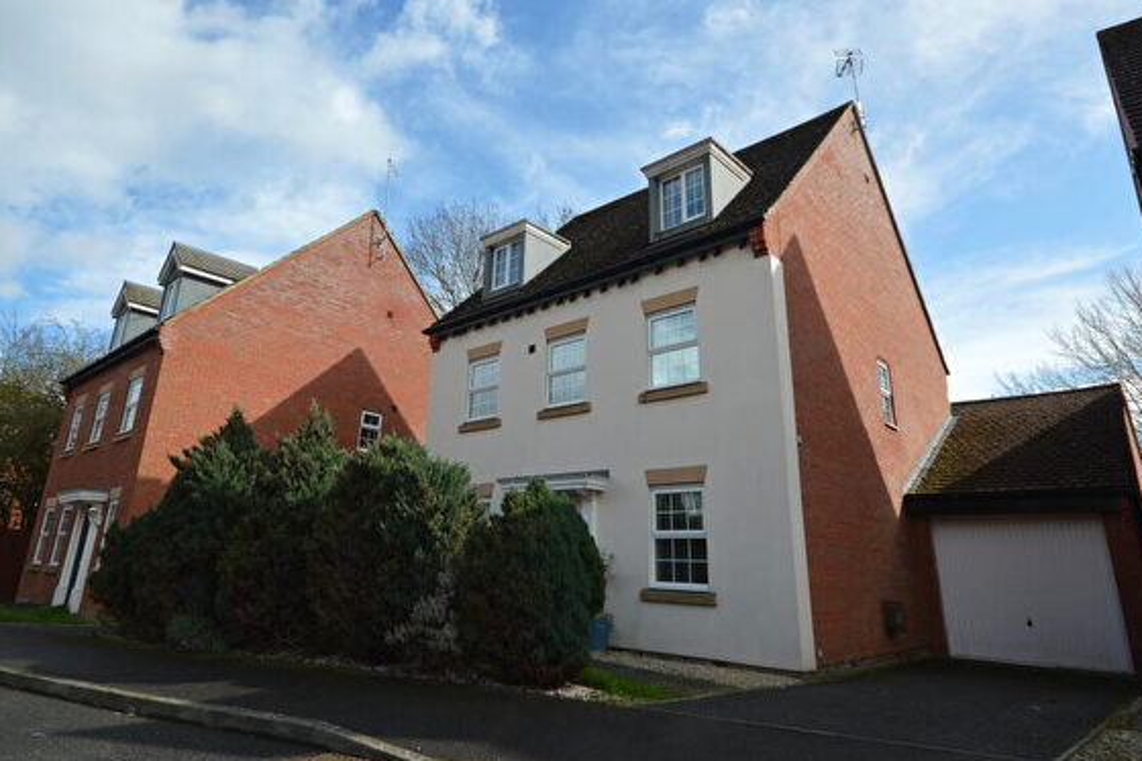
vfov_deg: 60.2
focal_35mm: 21
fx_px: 654
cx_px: 547
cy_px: 345
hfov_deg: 82.2
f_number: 8
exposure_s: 1/250
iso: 100
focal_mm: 11
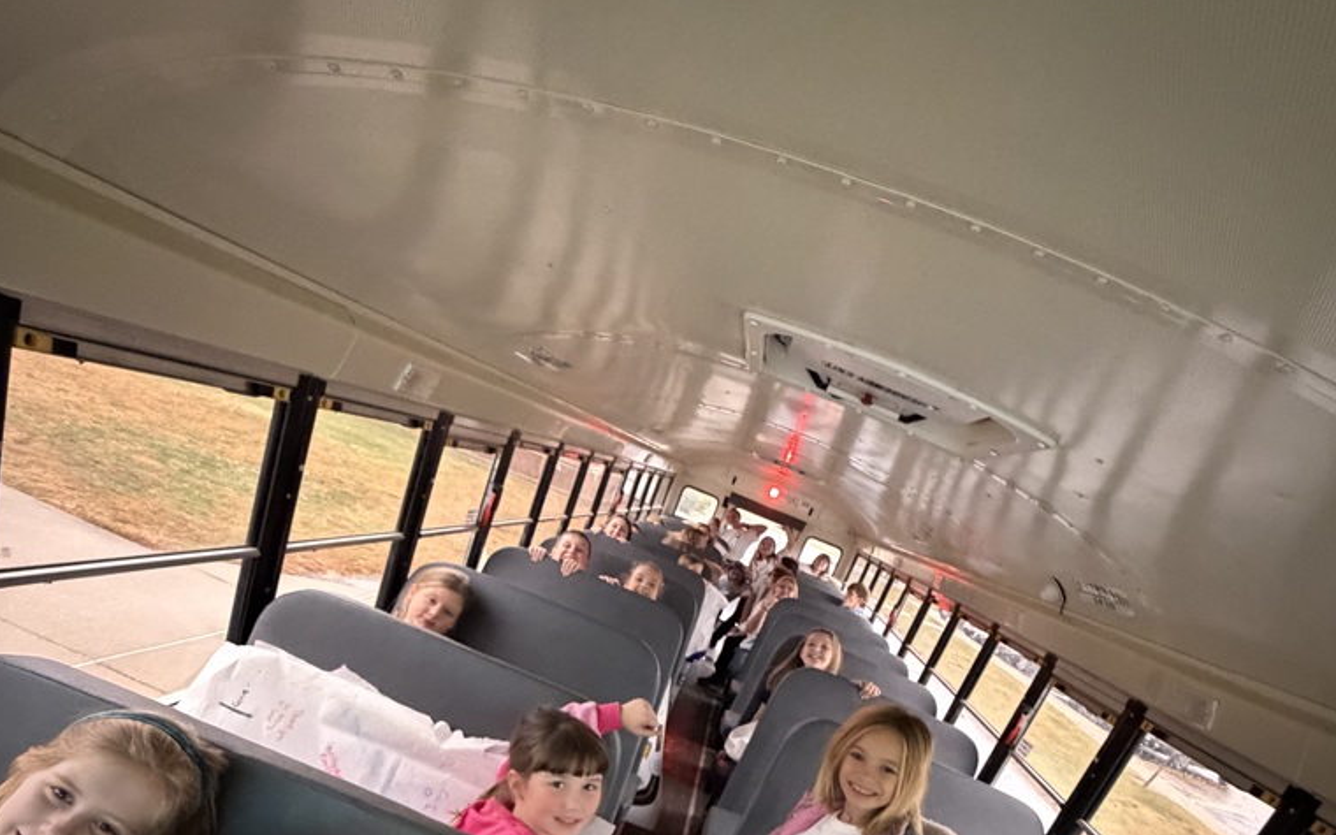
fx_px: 728
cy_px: 710
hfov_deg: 85.1
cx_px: 664
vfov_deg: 54.0
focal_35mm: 20
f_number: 2.2
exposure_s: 1/46
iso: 1250
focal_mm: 2.22
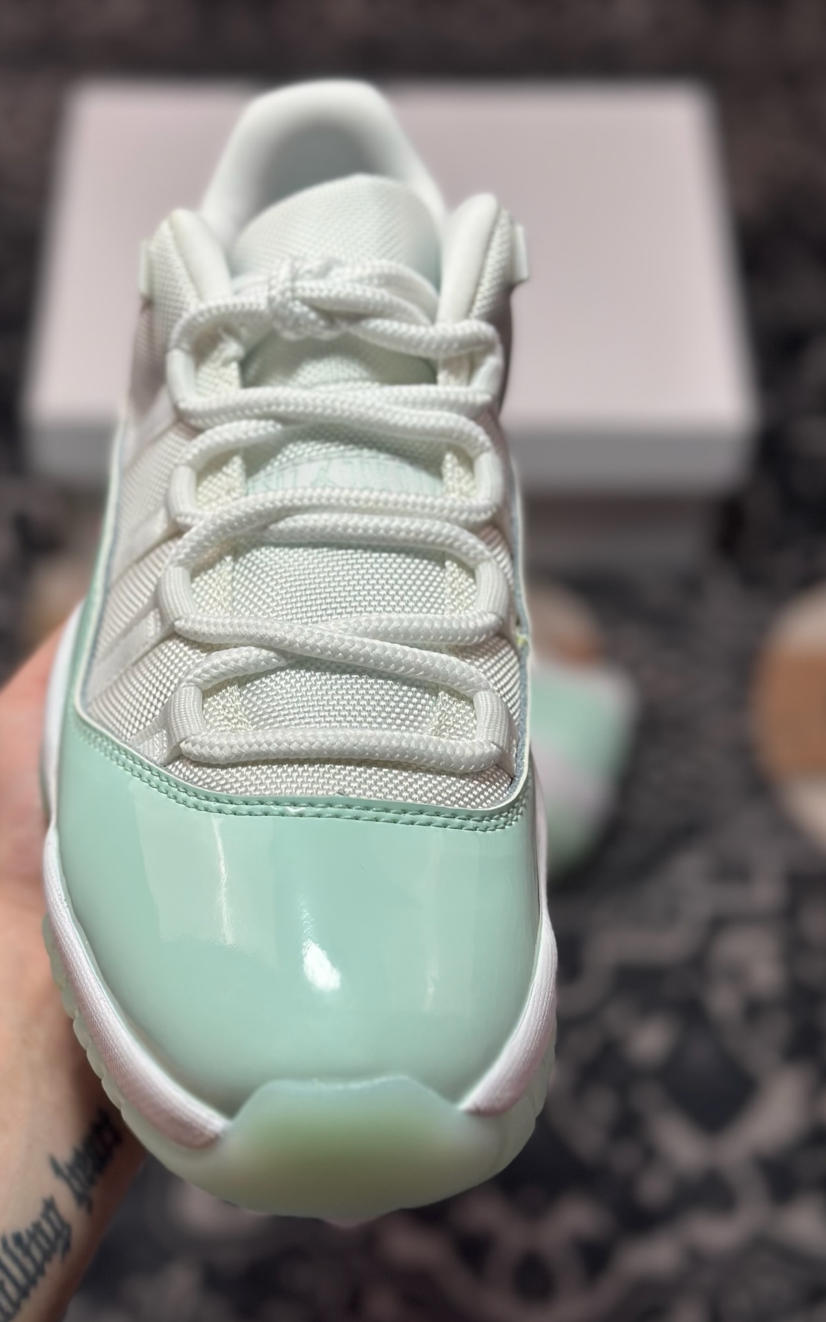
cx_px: 308
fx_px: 1945
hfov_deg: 23.9
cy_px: 653
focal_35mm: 54
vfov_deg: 37.5
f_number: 1.78
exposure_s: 1/1357
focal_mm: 6.86
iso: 80
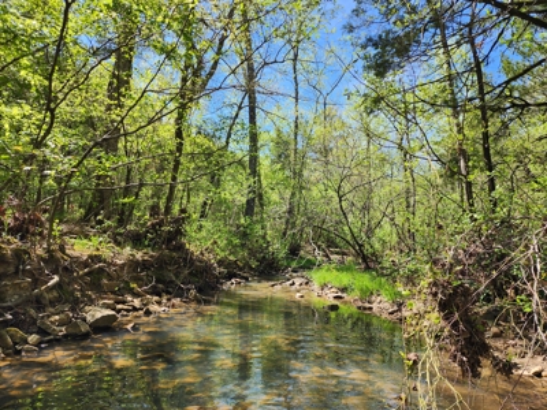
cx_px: 274
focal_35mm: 23
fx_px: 363
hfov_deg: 73.9
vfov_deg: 58.9
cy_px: 205
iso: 12
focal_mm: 6.4
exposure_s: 1/346
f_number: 1.8
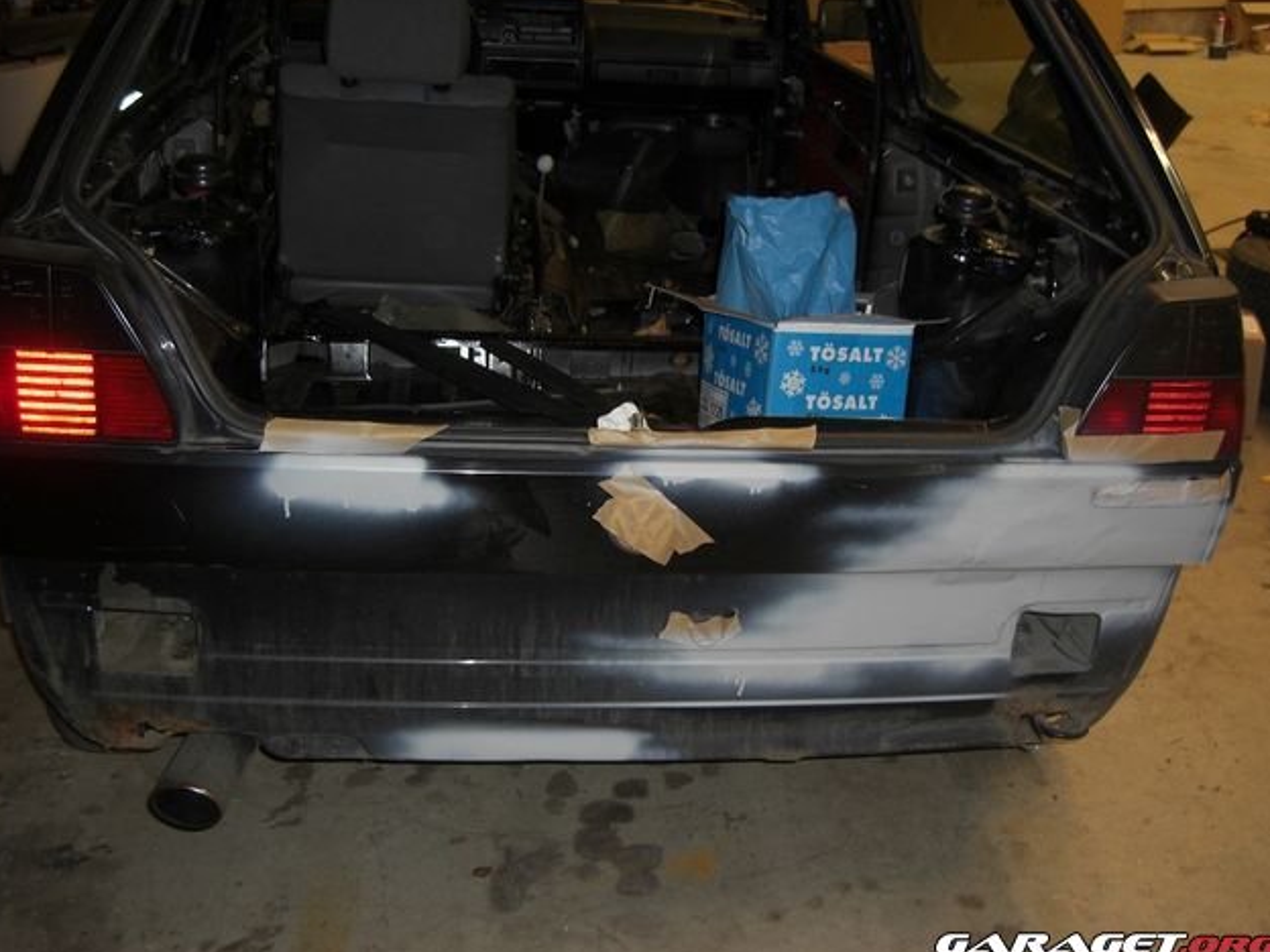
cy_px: 476
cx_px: 633
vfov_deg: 36.8
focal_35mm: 39
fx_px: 1431
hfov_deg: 47.9
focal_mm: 7.9
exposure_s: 1/30
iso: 100
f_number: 2.8
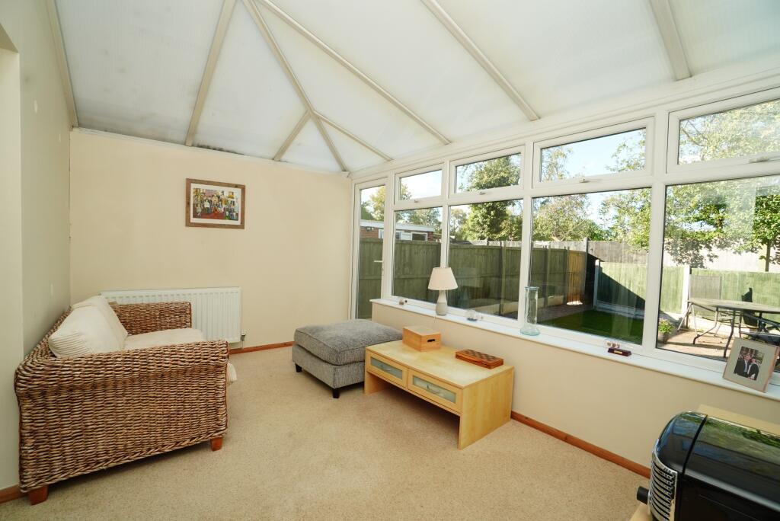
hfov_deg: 100.4
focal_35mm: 15
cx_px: 390
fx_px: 325
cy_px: 260
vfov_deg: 77.4
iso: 400
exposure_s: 1/160
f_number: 7.1
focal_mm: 10
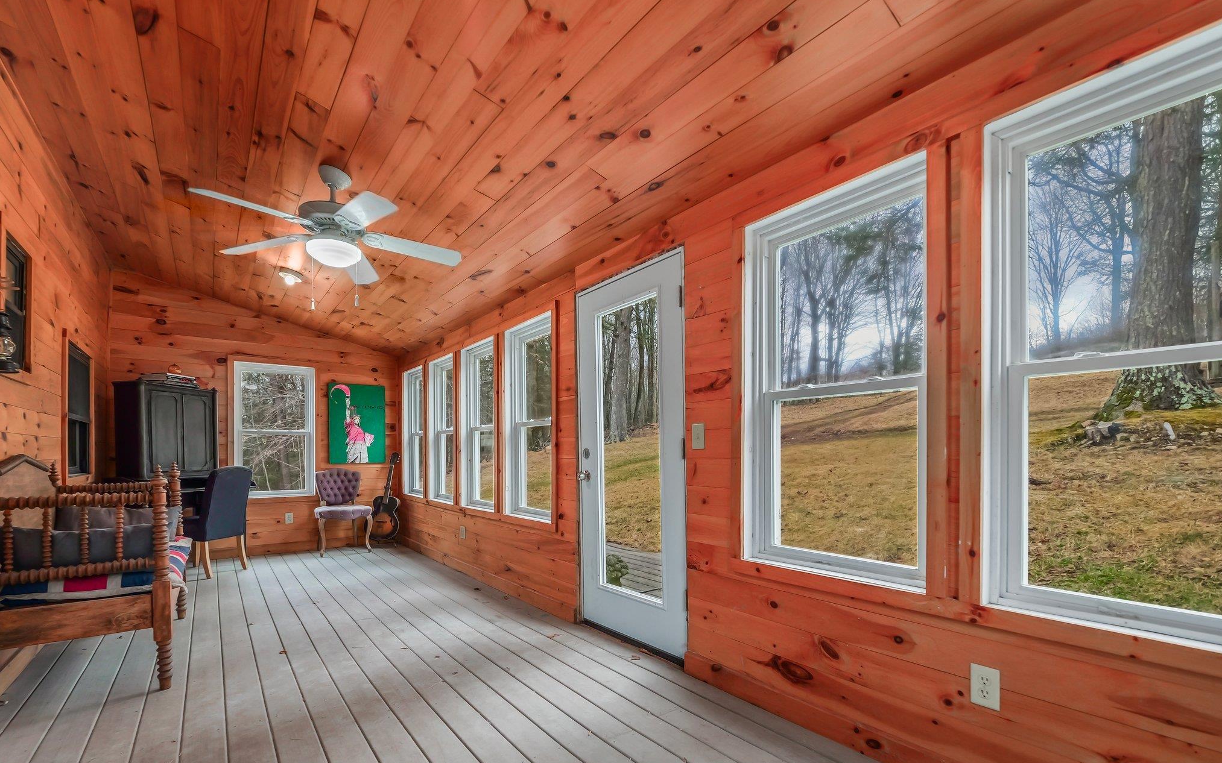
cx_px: 617
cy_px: 458
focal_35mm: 15
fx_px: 500
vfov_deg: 74.0
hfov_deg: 101.5
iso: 800
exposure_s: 1/50
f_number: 3.2
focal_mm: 7
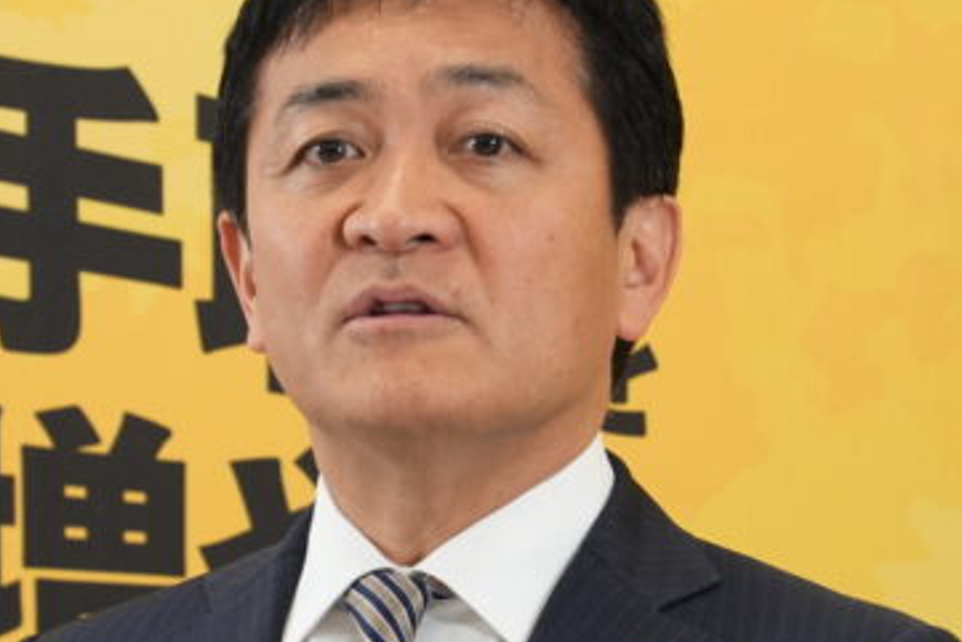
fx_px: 15691
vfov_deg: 2.3
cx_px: 405
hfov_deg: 3.5
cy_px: 442
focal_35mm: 587
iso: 1000
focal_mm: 184
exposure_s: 1/100
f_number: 5.6
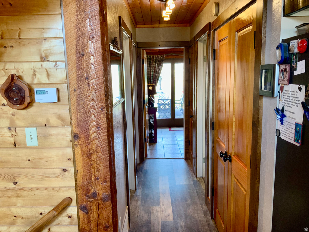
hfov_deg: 61.7
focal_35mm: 29
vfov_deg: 48.2
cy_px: 116
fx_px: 259
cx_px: 154
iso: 64
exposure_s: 1/60
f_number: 1.8
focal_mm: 3
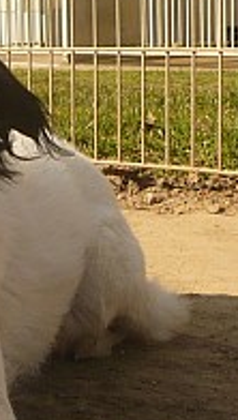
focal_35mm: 122
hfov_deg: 9.8
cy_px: 255
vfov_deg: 17.5
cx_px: -64
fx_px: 1362
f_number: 8
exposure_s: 1/160
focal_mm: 6
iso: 100
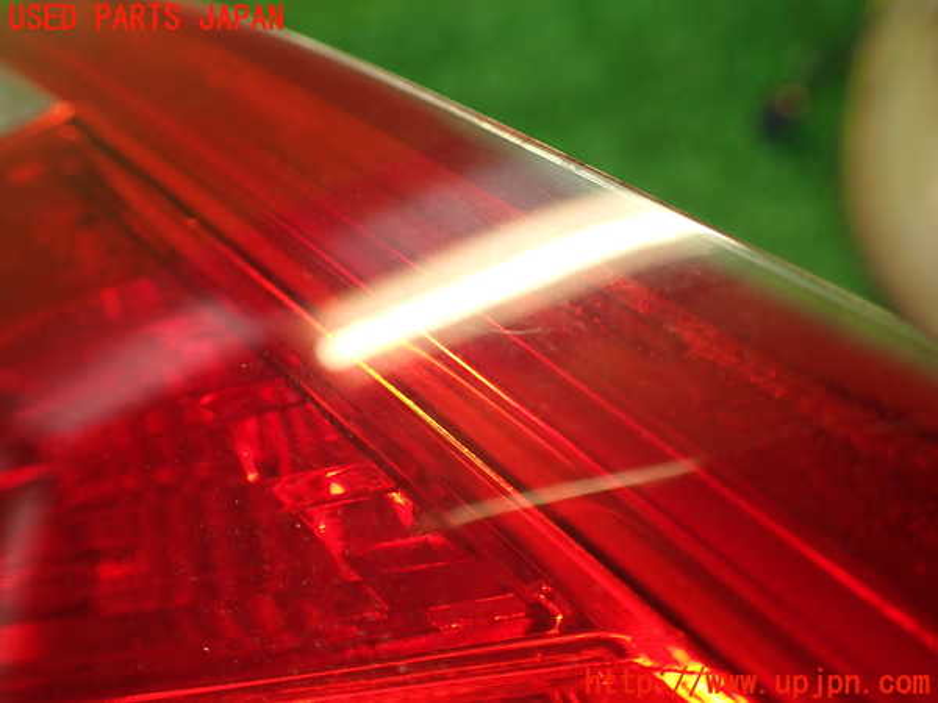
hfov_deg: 60.0
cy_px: 352
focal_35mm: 30
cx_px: 469
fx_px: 813
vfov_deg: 46.8
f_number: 2.3
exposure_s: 1/40
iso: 200
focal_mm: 5.4
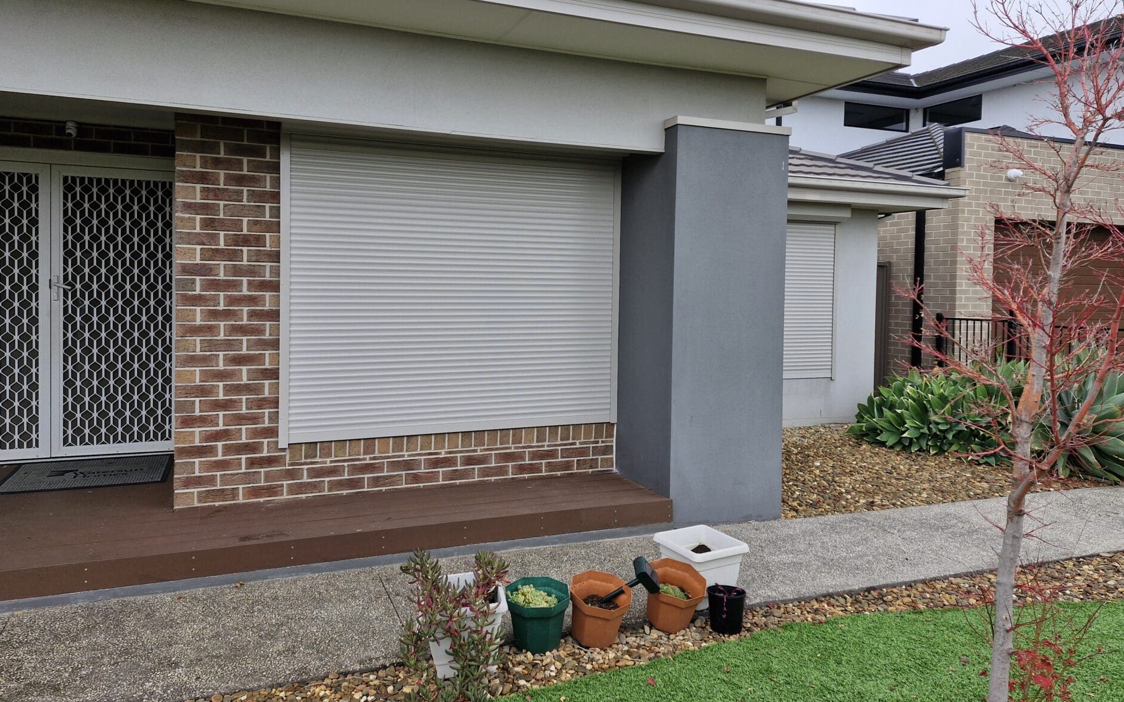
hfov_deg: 72.5
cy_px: 304
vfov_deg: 49.1
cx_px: 565
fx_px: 766
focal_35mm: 25
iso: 50
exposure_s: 1/180
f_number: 1.8
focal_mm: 5.54
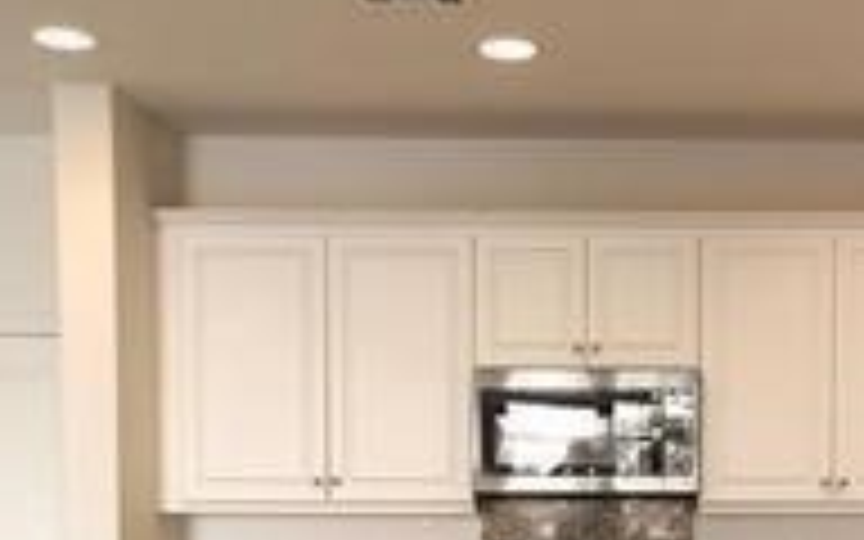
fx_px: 1578
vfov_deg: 18.8
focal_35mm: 67
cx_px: 608
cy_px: 565
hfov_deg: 30.3
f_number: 1.6
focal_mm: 5.56
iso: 64
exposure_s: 1/100
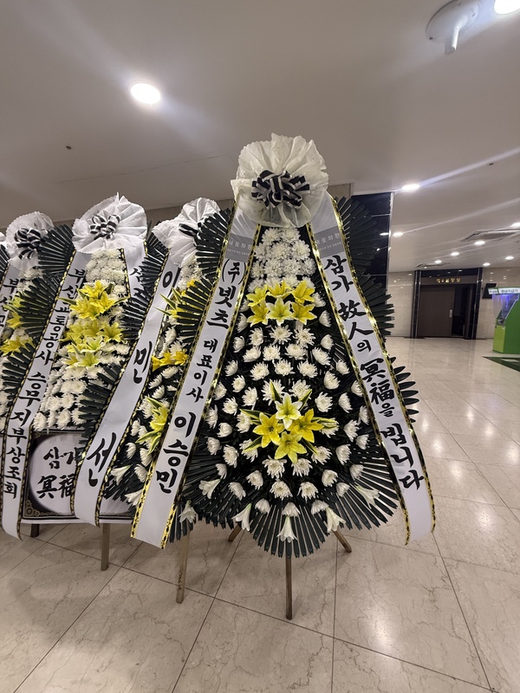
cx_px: 260
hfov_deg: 85.7
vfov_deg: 102.1
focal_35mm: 14
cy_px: 346
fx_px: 280
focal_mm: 2.22
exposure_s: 1/60
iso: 200
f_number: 2.2
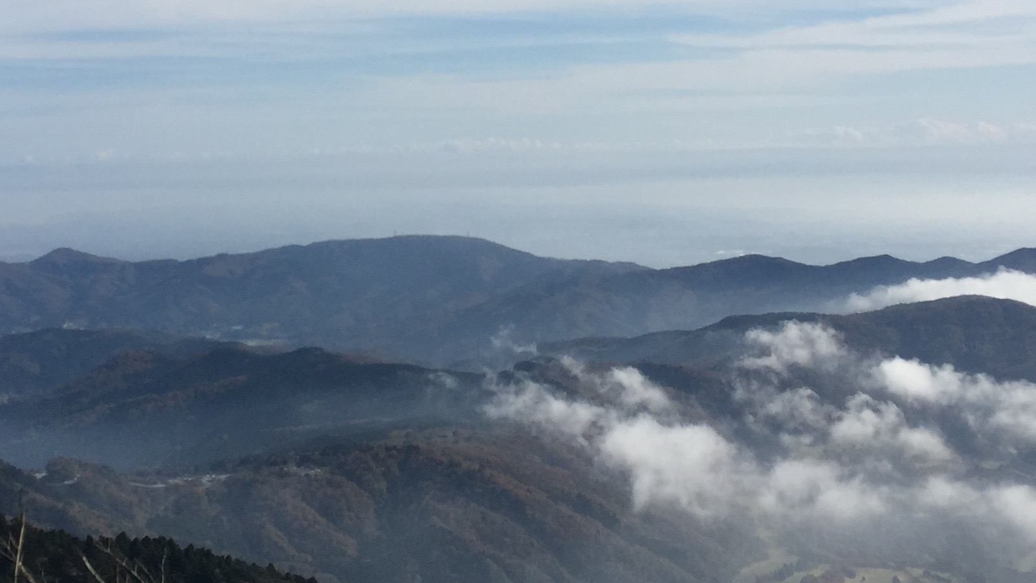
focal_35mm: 64
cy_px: 209
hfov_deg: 32.7
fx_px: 1758
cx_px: 383
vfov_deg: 18.8
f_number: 2.2
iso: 32
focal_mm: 4.15
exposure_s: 1/4405
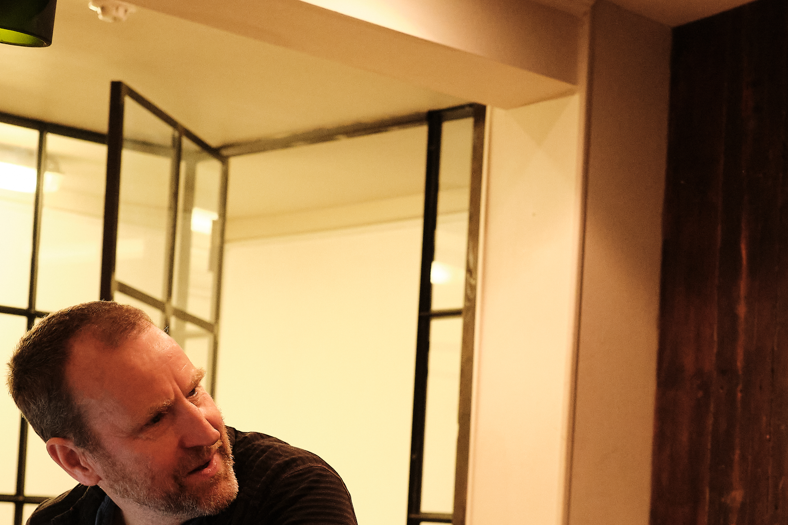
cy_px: 481
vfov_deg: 17.7
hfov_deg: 26.3
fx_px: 1663
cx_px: 599
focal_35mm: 76
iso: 3200
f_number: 2.8
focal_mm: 23
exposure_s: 1/125
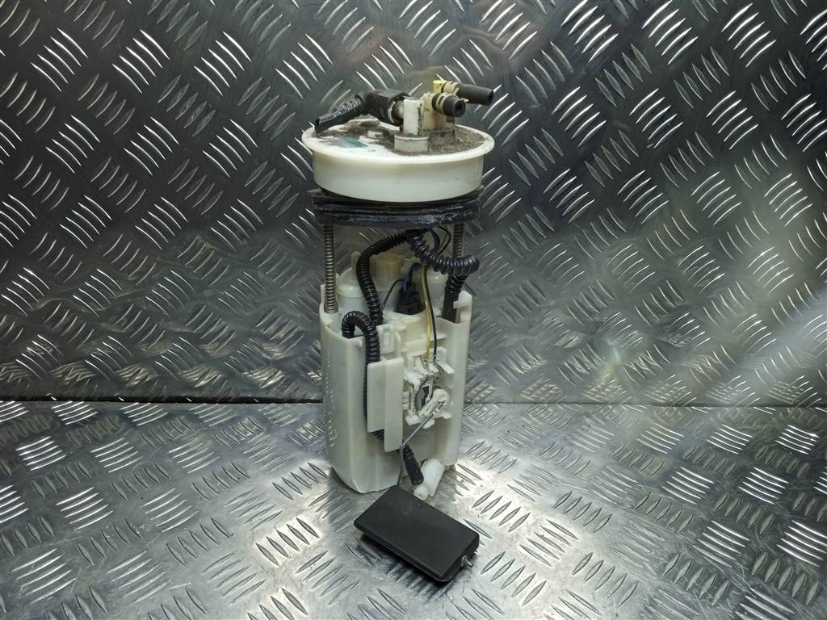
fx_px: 669
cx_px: 414
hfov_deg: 63.4
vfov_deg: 49.7
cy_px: 310
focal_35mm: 28
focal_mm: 3.43
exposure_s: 1/100
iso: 134
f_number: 2.2
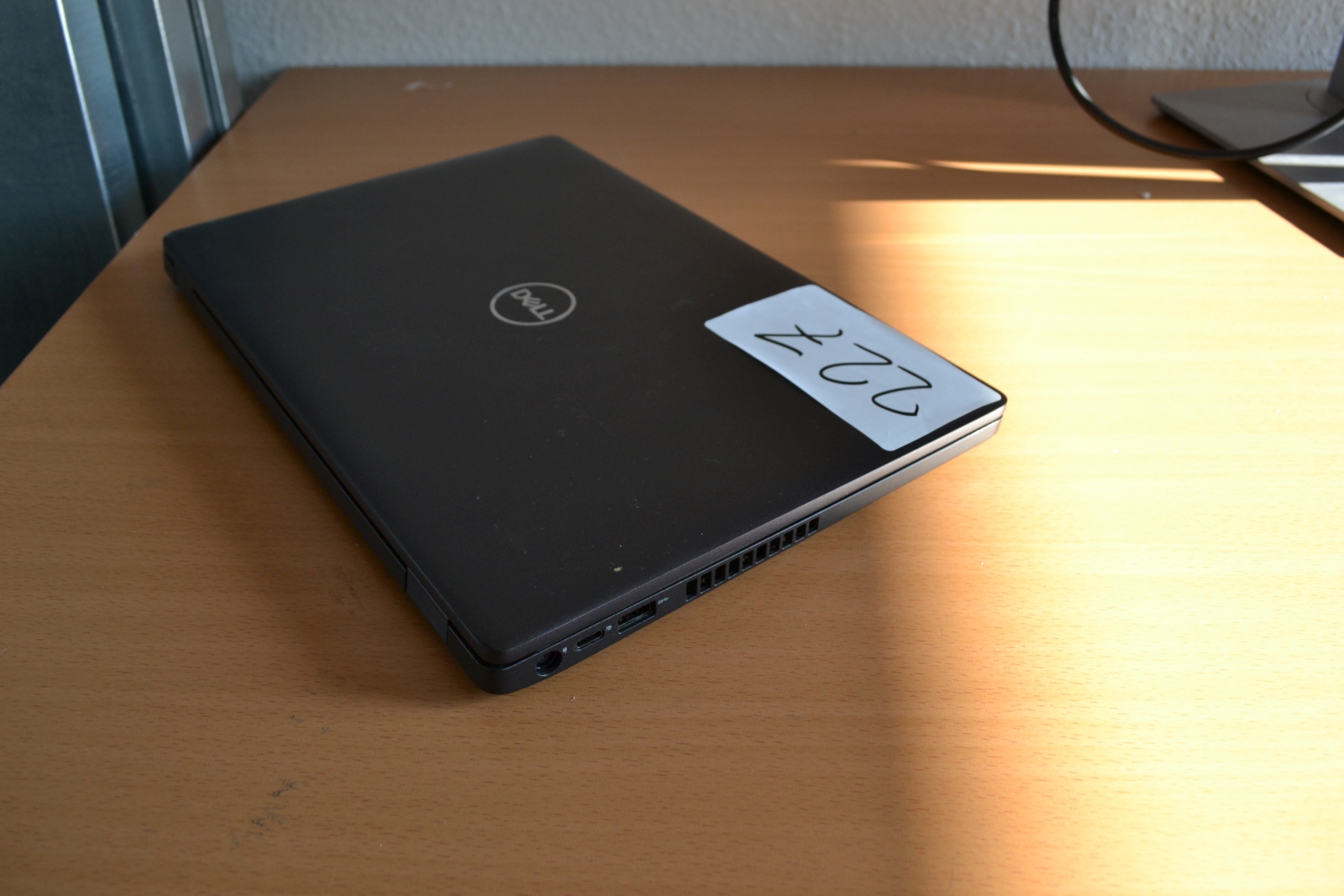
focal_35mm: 30
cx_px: 672
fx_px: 1120
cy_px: 448
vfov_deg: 43.6
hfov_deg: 61.9
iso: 280
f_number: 5.6
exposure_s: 1/125
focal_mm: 20
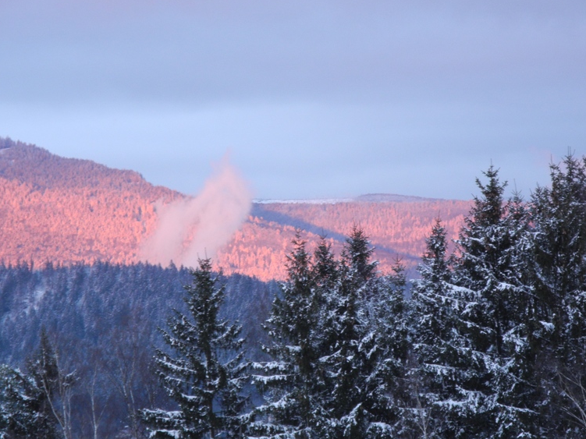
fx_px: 3605
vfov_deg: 7.0
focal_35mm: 213
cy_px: 212
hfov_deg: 9.3
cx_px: 289
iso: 400
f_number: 5.6
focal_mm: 42.6
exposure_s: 1/25.3
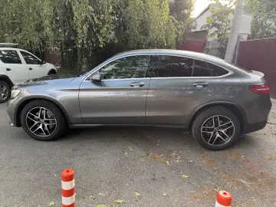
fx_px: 191
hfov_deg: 71.6
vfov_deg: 56.8
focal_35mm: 24
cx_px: 138
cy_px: 104
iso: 100
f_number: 1.78
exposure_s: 1/288
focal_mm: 6.76
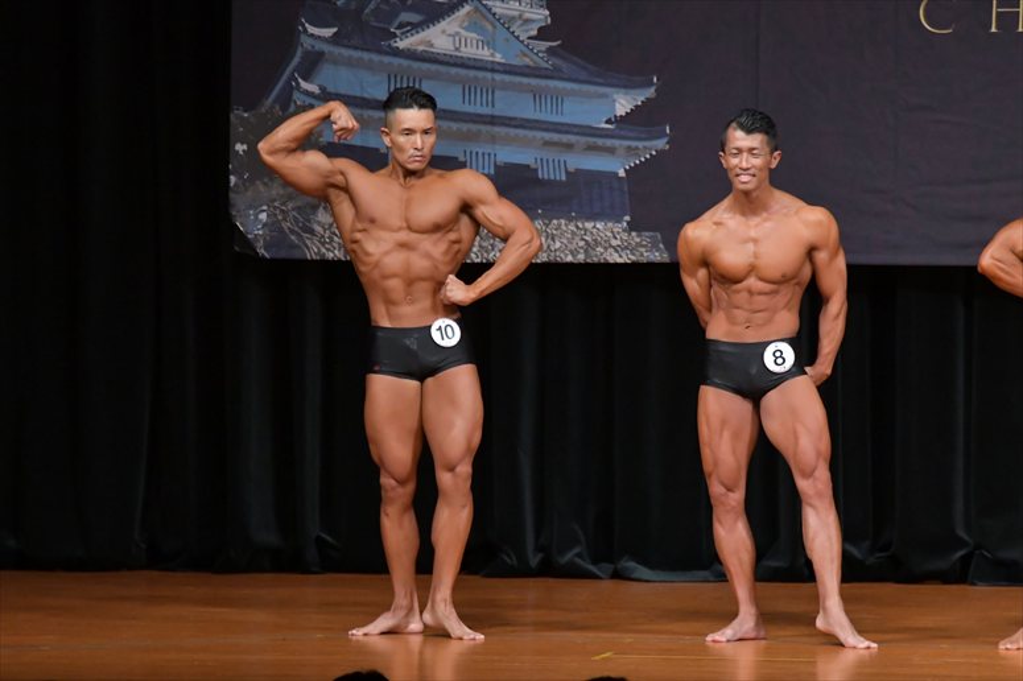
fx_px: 7669
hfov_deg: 7.6
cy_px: 340
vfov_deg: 5.1
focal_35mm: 270
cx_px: 512
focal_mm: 180
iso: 5000
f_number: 5.6
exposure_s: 1/400
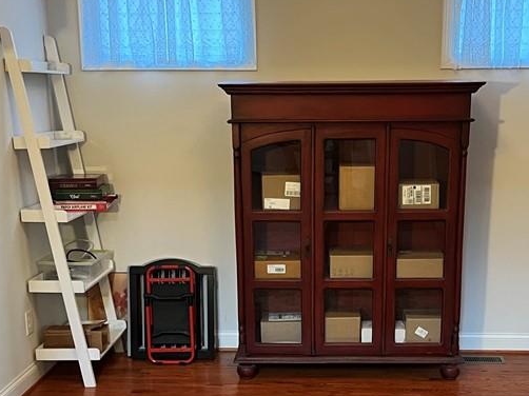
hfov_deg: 36.1
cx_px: 311
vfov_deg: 27.2
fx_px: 810
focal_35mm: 53
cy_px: 290
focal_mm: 5.1
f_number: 1.6
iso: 320
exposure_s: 1/60
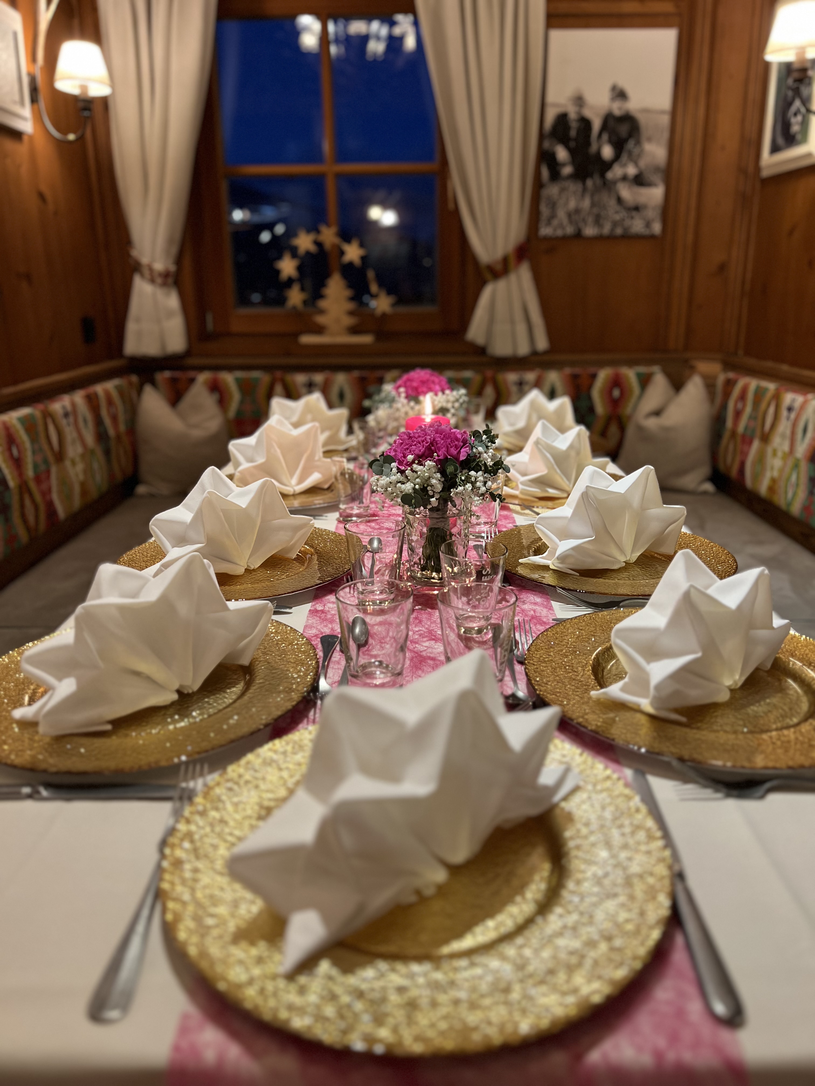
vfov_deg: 67.3
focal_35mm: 26
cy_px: 543
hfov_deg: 53.1
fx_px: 816
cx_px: 408
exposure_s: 1/50
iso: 200
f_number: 1.5
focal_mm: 5.7
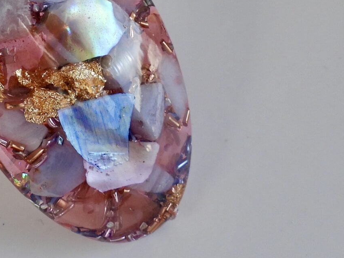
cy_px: -12
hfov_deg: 25.6
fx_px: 716
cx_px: -2
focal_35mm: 72
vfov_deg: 19.7
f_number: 2.8
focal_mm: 4.3
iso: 100
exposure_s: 1/250
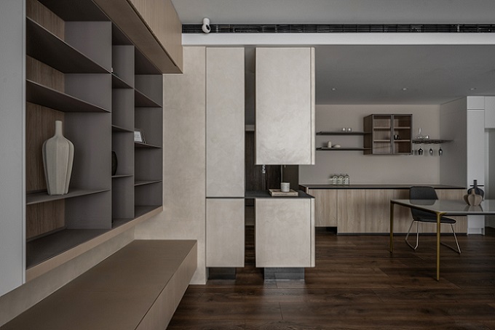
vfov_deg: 70.5
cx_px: 248
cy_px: 165
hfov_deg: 93.3
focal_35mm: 17
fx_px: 234
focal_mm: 17
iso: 100
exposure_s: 1/13
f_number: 8
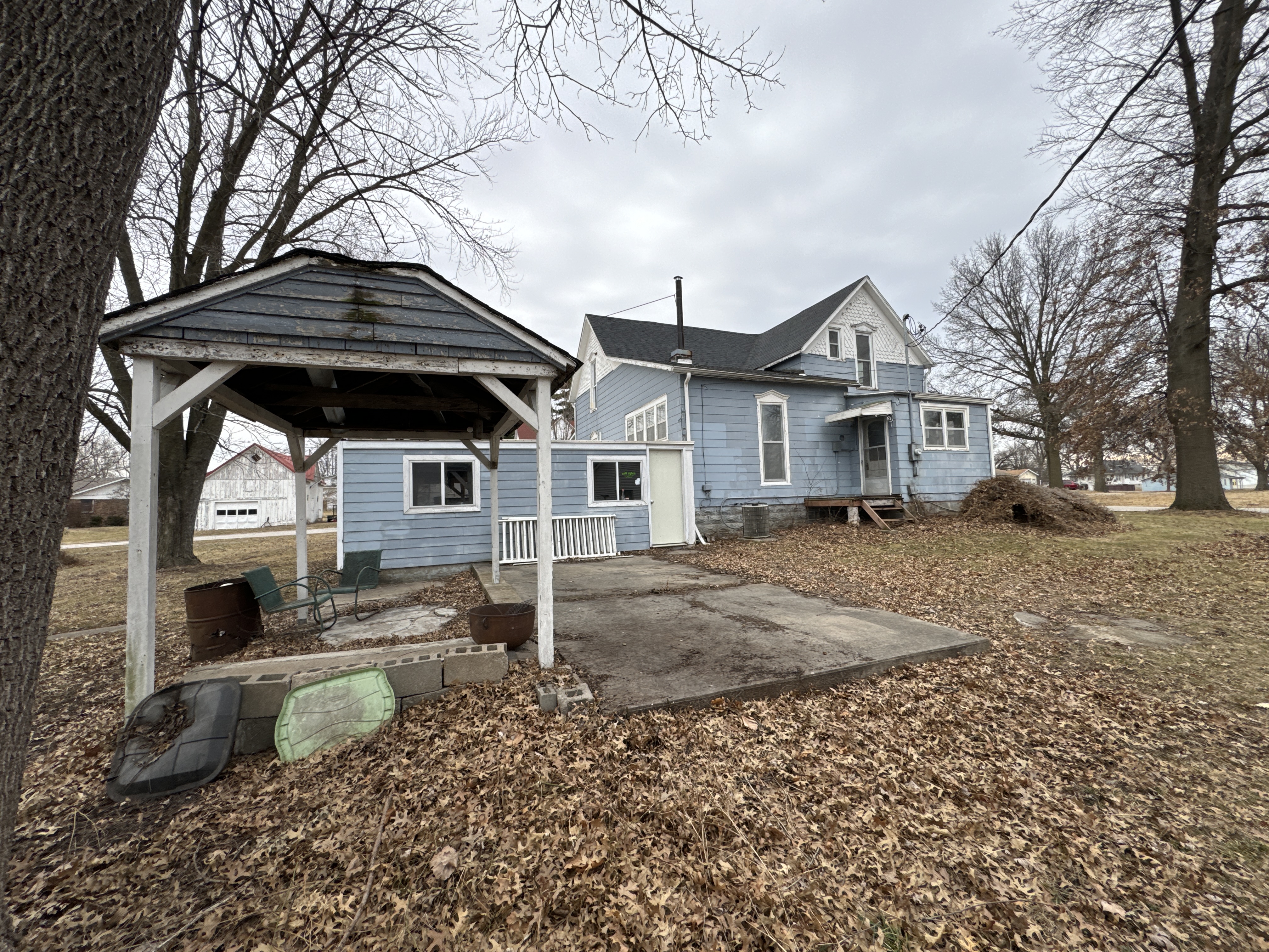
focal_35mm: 14
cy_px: 476
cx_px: 634
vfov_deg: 85.7
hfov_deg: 102.1
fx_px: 513
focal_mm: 2.22
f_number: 2.2
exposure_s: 1/359
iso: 40
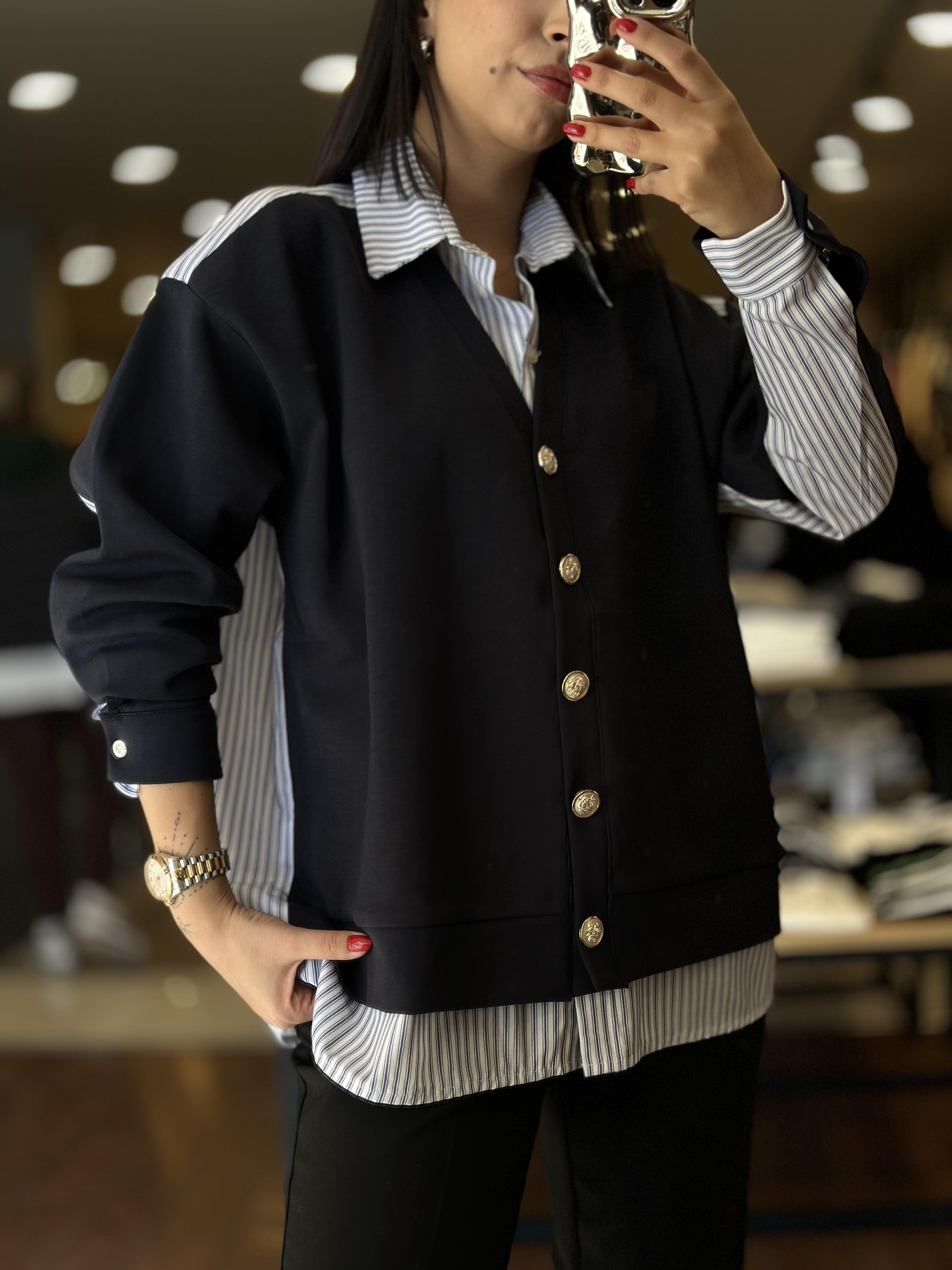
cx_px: 476
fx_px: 1760
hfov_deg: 30.3
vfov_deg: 39.7
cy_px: 635
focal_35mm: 48
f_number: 1.78
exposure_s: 1/211
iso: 80
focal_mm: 6.86
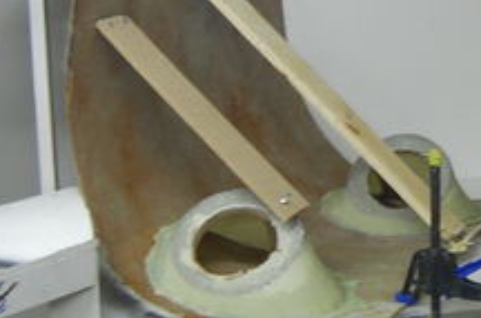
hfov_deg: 22.1
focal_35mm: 89
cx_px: 470
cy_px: 149
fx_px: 1187
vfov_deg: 15.3
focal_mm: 20
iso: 800
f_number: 3.8
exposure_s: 1/15
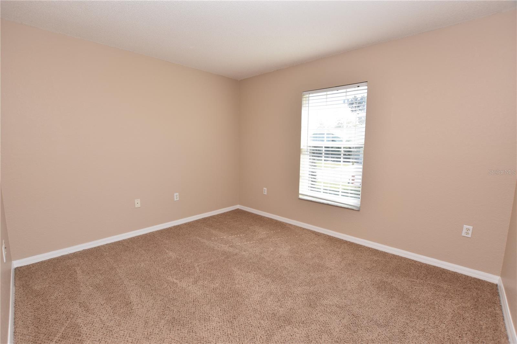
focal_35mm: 15
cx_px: 258
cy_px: 172
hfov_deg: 100.4
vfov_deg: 77.3
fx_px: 215
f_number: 5.6
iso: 140
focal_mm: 10
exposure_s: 1/125
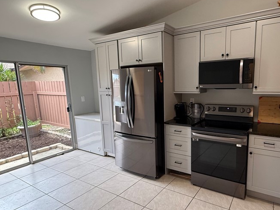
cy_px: 111
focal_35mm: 22
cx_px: 172
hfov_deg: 75.3
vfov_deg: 61.0
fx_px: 178
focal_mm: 2.22
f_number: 2.2
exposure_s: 1/120
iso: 320
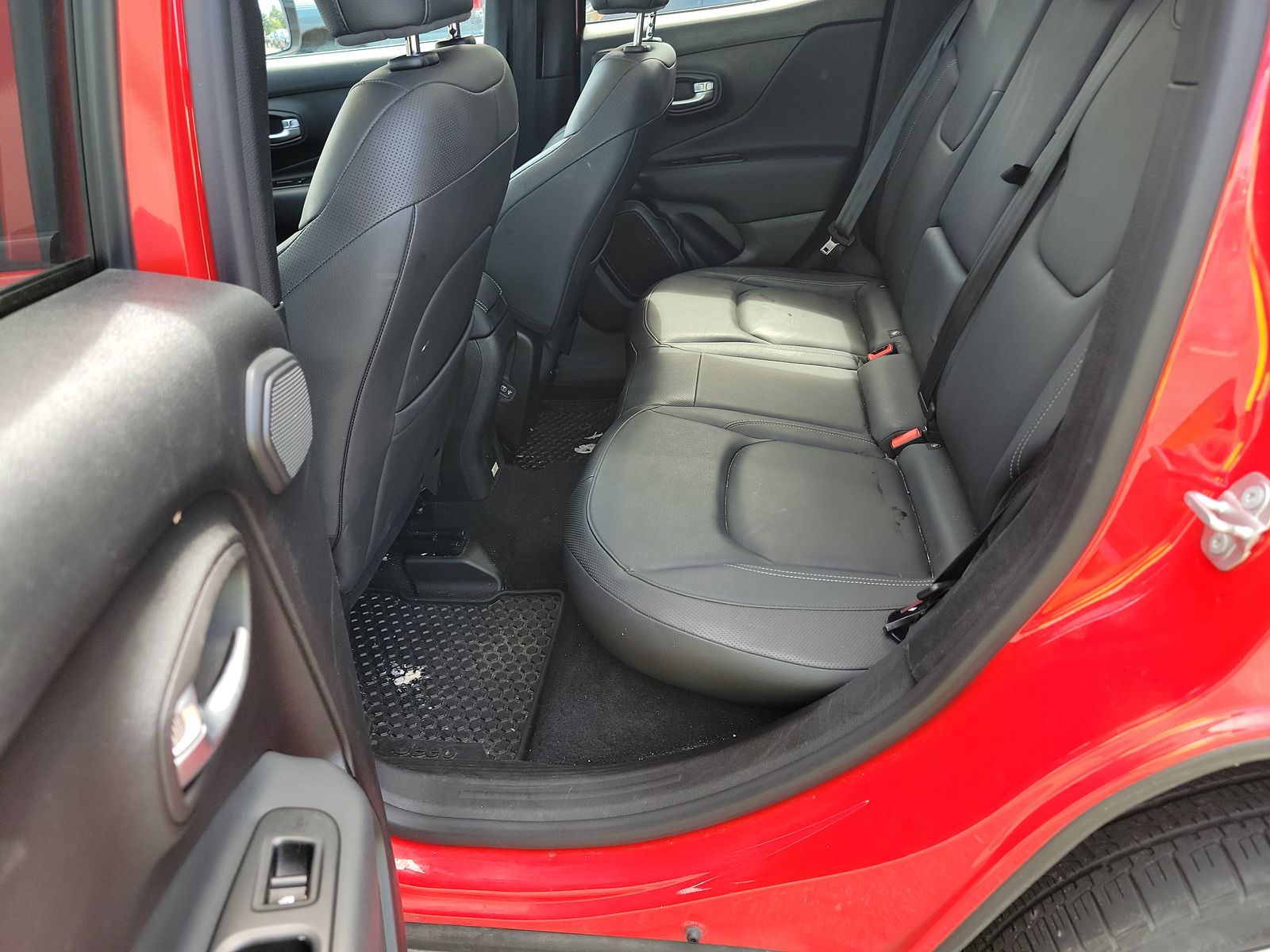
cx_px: 635
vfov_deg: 56.8
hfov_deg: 71.6
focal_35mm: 24
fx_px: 881
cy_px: 476
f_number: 1.8
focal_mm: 6.7
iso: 68
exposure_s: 1/59
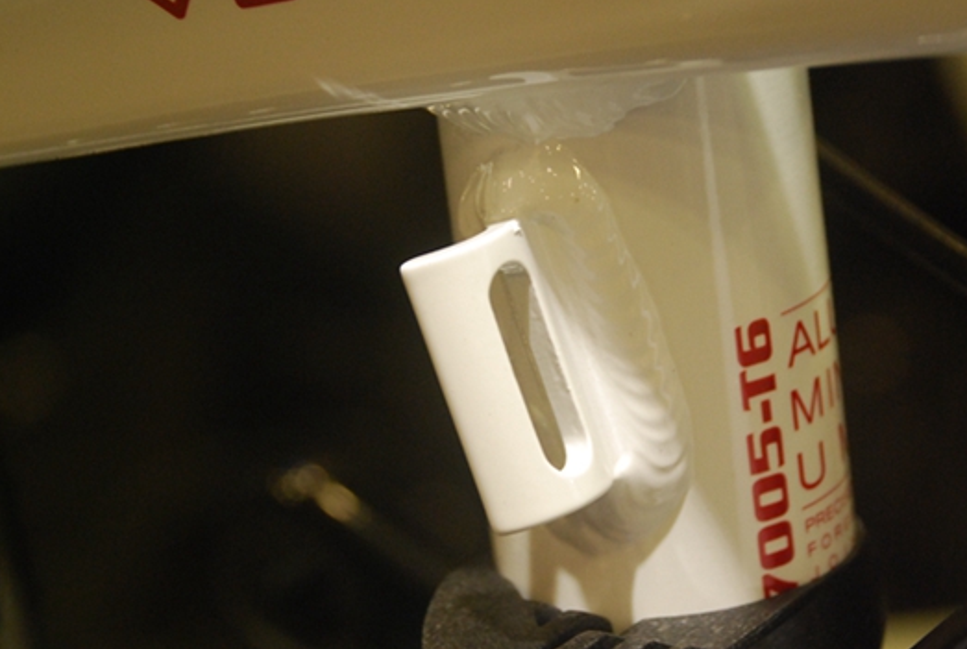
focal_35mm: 142
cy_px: 276
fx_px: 3822
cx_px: 560
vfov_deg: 9.7
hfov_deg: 14.4
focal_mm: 66
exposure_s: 1/50
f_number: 5.3
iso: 800
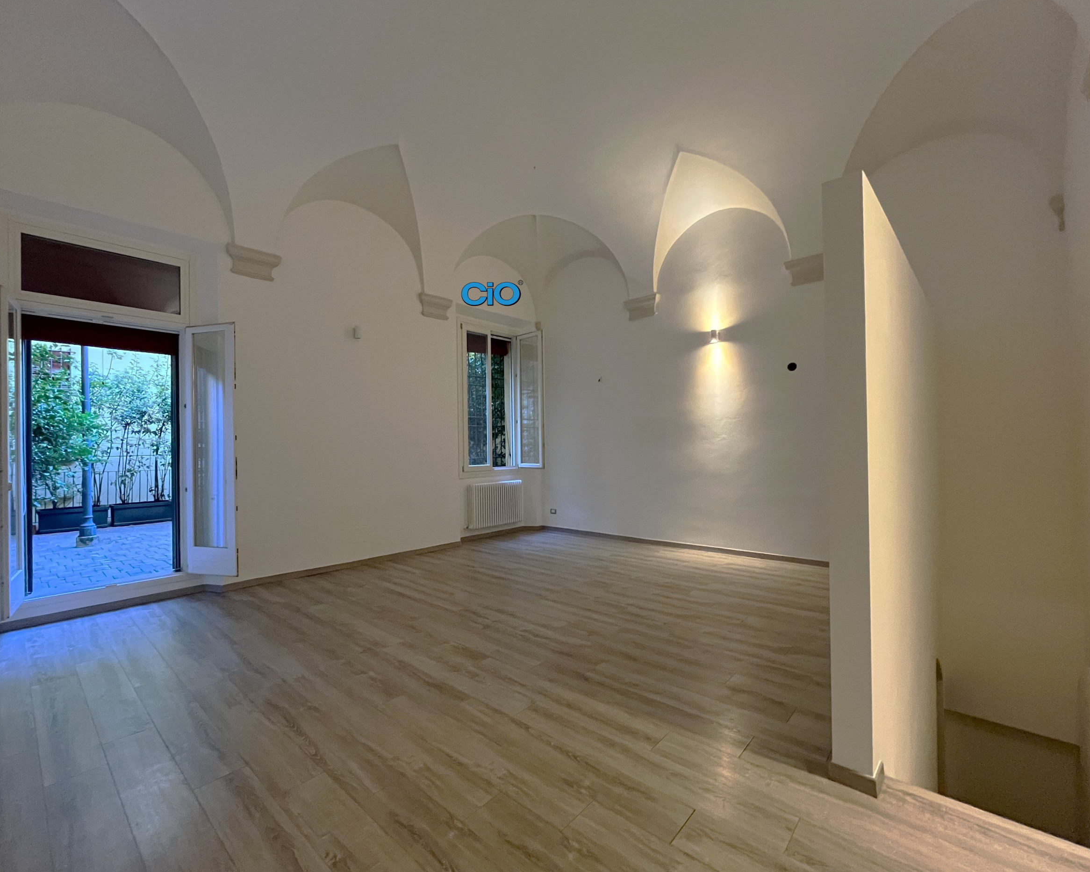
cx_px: 520
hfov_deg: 96.7
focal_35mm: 15
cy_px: 443
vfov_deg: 84.0
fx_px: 484
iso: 800
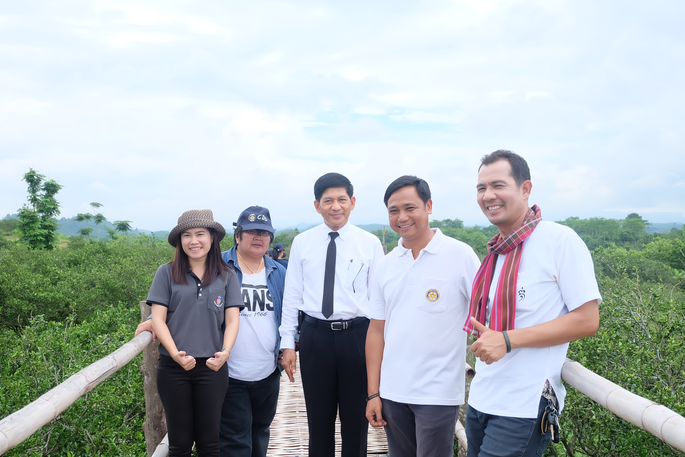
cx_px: 342
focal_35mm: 36
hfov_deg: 53.1
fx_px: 685
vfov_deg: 36.9
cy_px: 228
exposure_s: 1/450
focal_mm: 24.3
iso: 400
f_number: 5
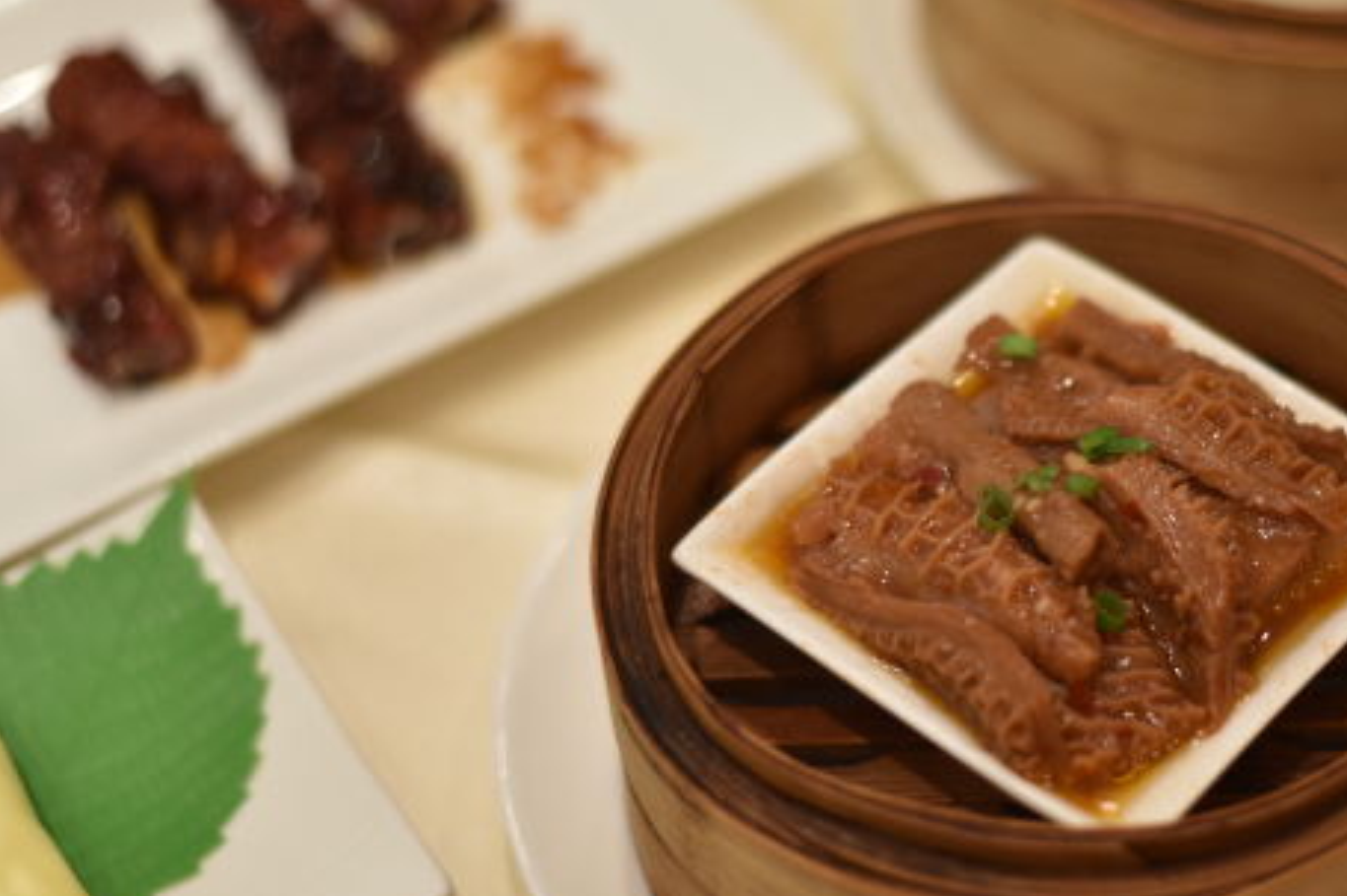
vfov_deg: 17.7
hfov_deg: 26.0
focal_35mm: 77
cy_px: 448
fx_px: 2880
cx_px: 1030
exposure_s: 1/50
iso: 360
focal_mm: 50
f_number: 1.8
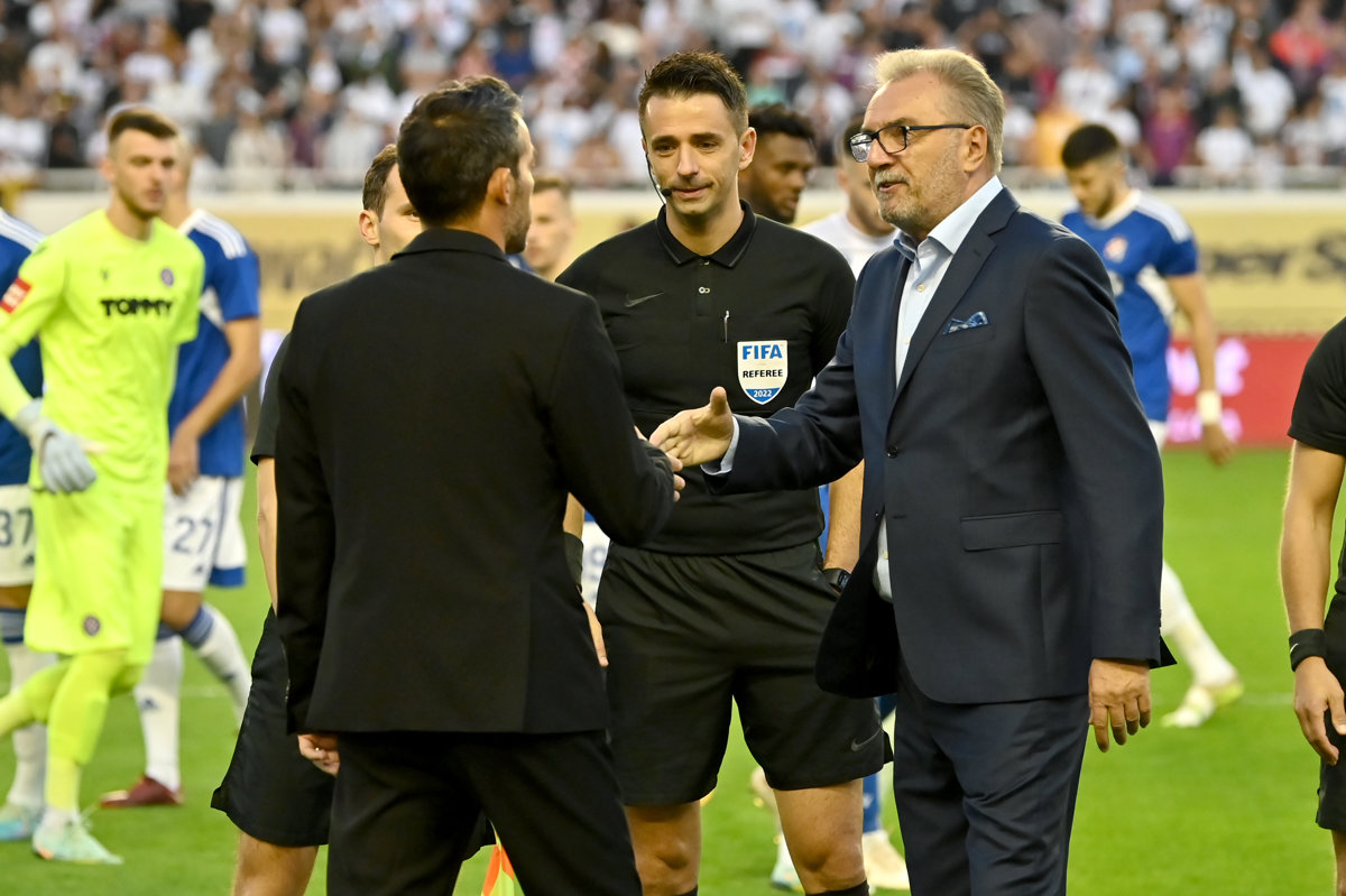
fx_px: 4671
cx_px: 673
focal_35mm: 125
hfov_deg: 16.4
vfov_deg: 11.0
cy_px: 448
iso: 2000
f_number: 2.8
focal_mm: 125
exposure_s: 1/1250
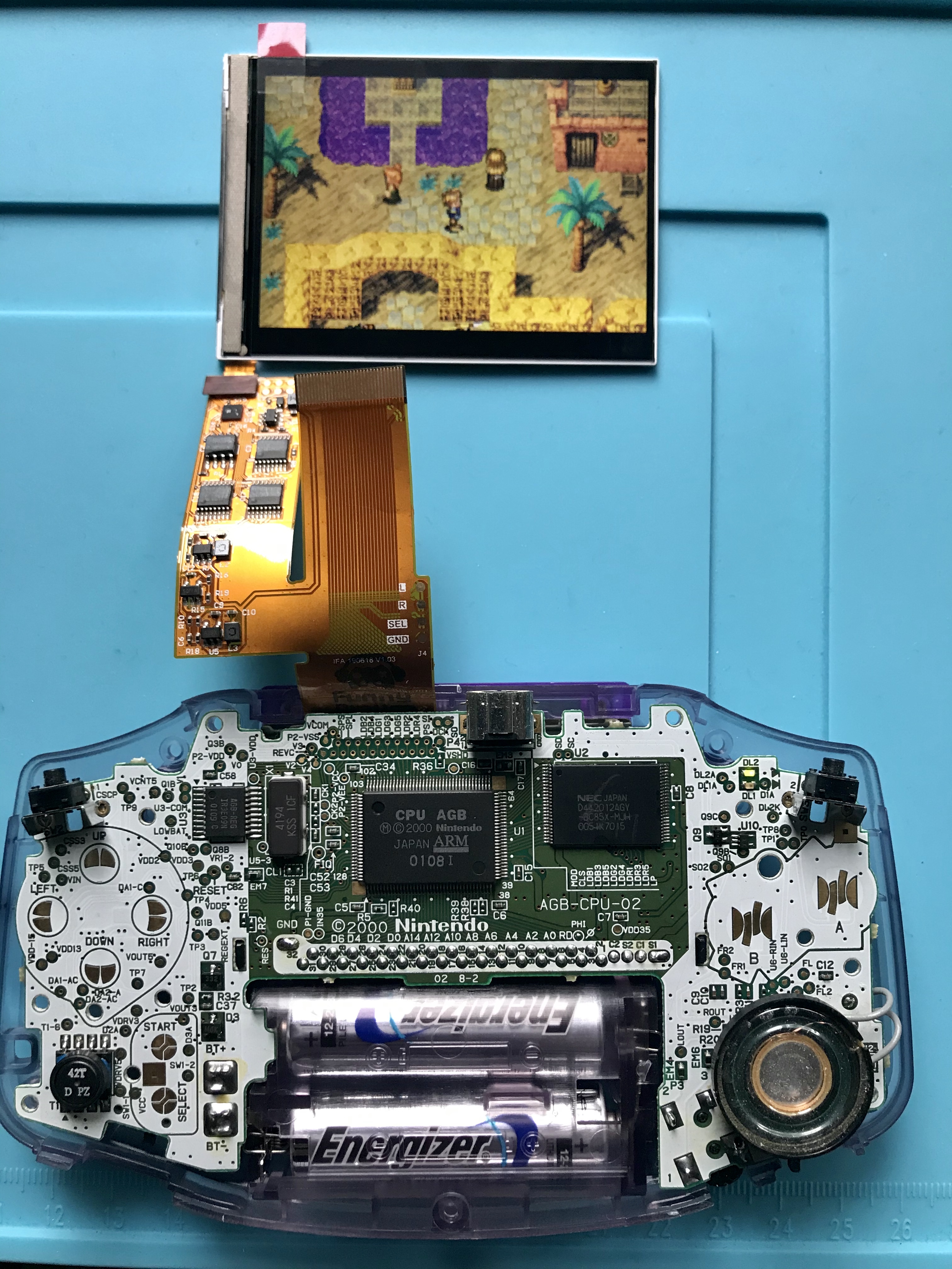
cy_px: 634
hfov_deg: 49.7
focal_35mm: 28
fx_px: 1027
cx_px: 476
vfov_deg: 63.4
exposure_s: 1/33
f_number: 1.8
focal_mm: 3.99
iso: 32
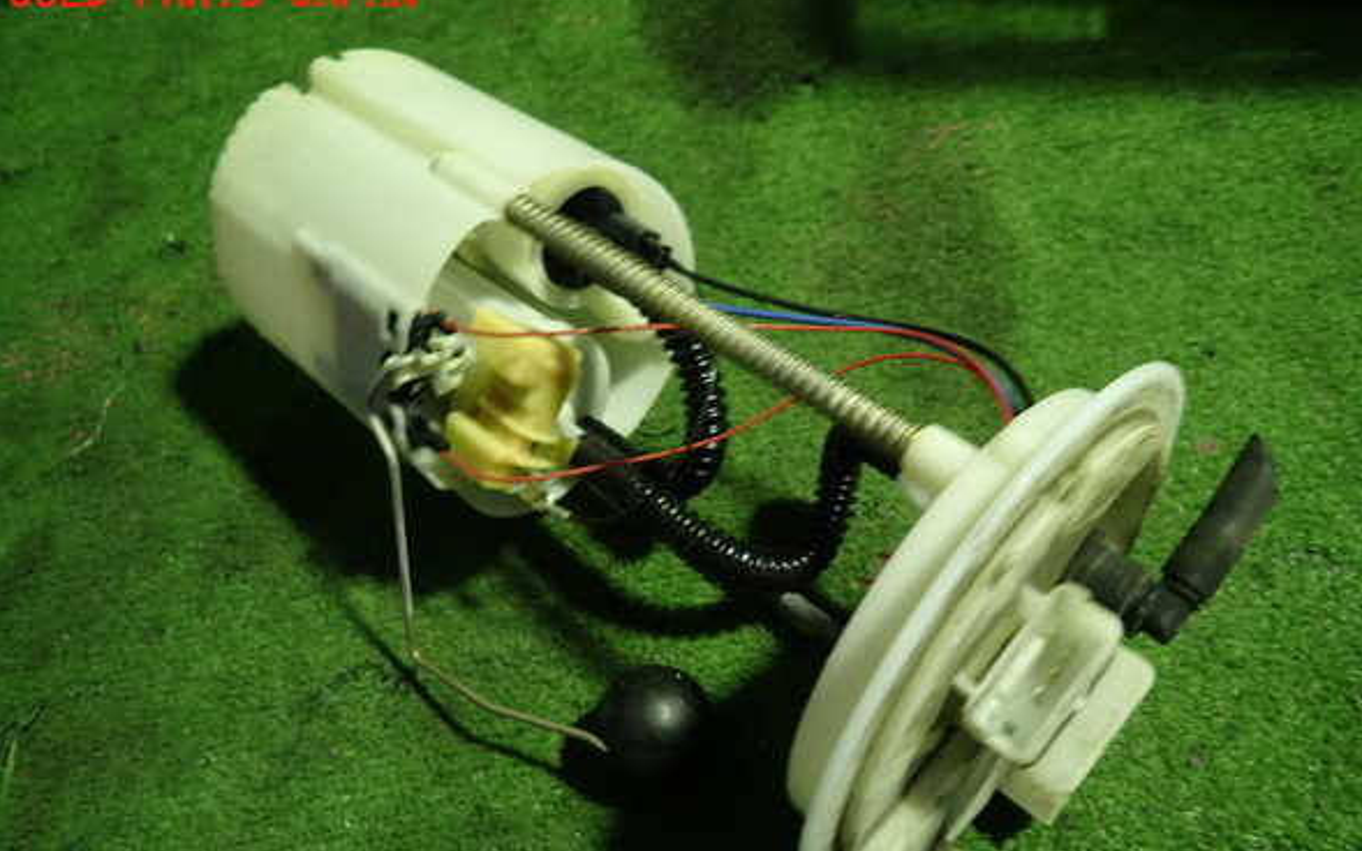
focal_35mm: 27
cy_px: 483
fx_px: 1002
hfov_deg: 68.4
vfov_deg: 45.9
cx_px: 689
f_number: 2
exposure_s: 1/40
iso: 200
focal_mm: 4.5
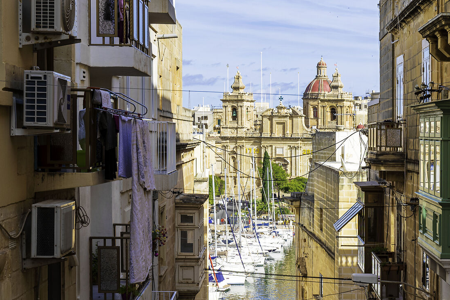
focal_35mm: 76
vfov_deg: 17.6
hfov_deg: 26.6
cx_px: 278
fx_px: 950
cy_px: 298
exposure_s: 1/160
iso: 64
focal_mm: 35
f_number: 8
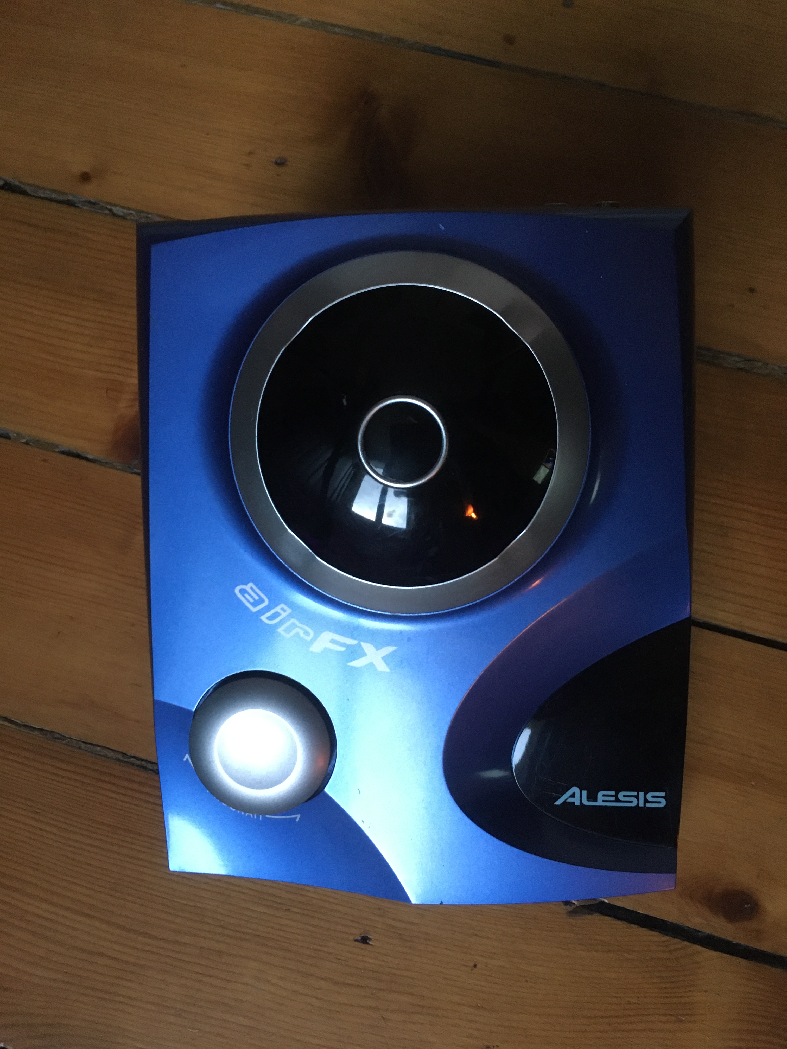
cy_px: 524
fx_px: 879
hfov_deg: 48.2
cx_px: 394
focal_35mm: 29
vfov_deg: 61.7
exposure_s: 1/17
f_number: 2.2
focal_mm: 4.15
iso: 200
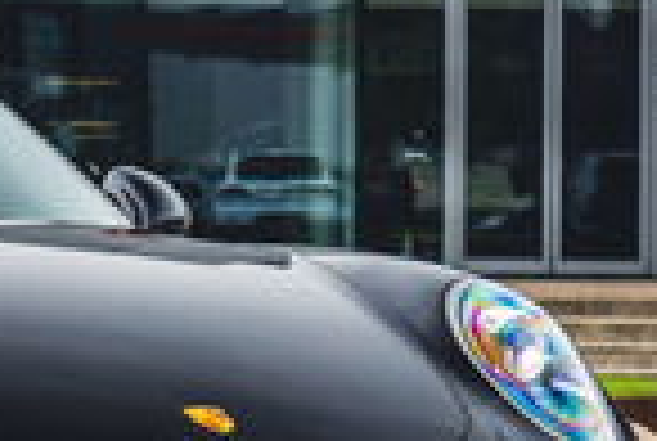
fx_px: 4992
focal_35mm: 273
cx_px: 112
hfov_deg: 7.5
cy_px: -22
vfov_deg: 5.0
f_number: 5.6
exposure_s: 1/250
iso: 200
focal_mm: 52
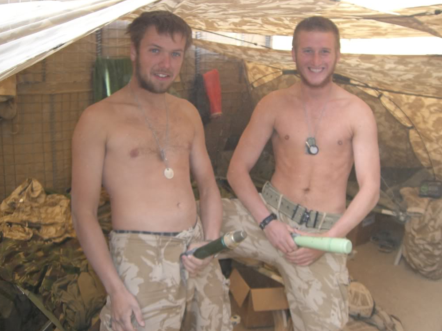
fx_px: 498
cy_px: 166
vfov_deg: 36.8
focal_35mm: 39
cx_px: 223
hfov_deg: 47.9
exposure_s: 1/160
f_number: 2.7
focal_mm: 6.2
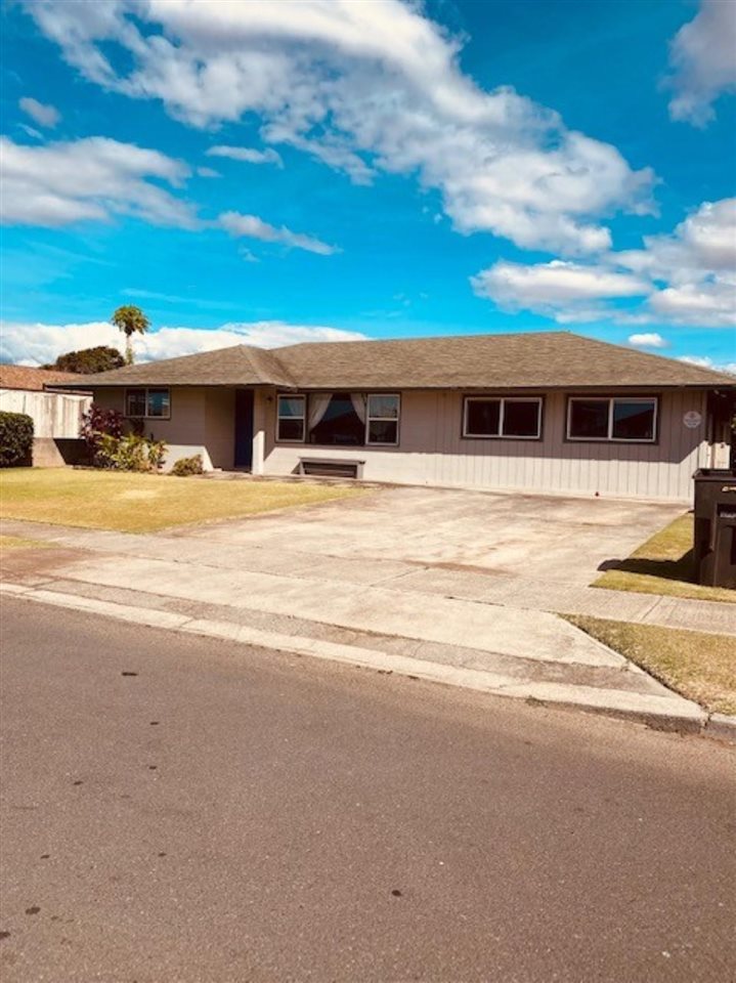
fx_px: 738
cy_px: 492
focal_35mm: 26
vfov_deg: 67.3
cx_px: 368
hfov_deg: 53.0
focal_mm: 4.25
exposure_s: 1/4115
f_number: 1.8
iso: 32
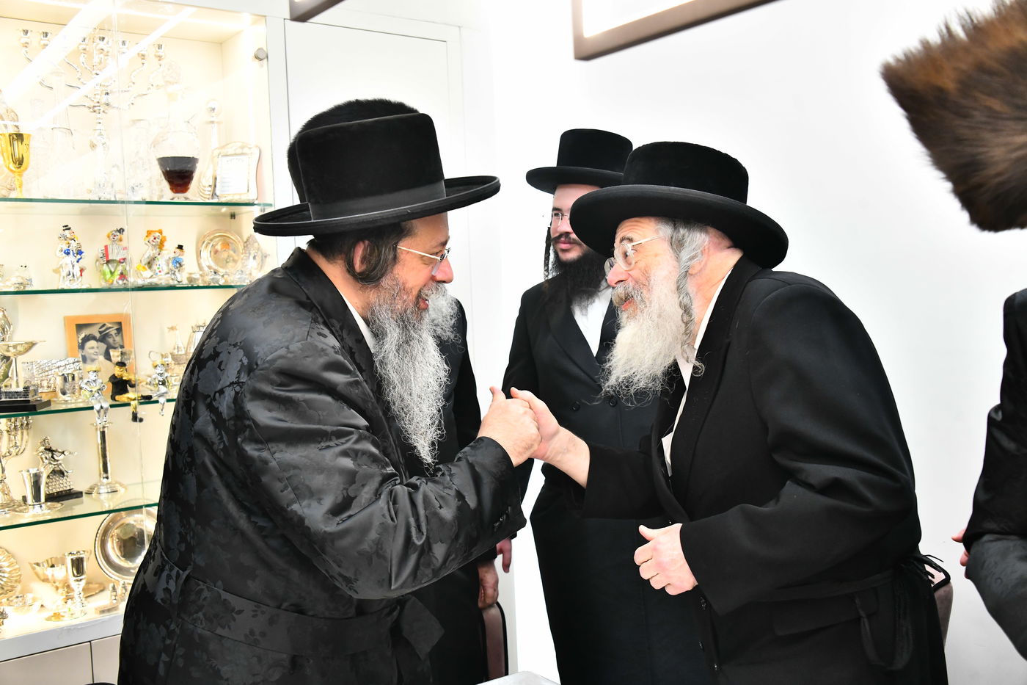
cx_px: 514
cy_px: 342
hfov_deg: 54.4
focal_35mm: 35
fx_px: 998
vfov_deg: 37.8
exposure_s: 1/160
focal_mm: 35
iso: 2500
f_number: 5.6
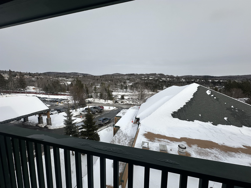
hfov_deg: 102.1
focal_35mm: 14
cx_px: 126
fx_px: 102
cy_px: 94
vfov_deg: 85.7
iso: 50
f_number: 2.2
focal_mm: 2.22
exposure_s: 1/2959
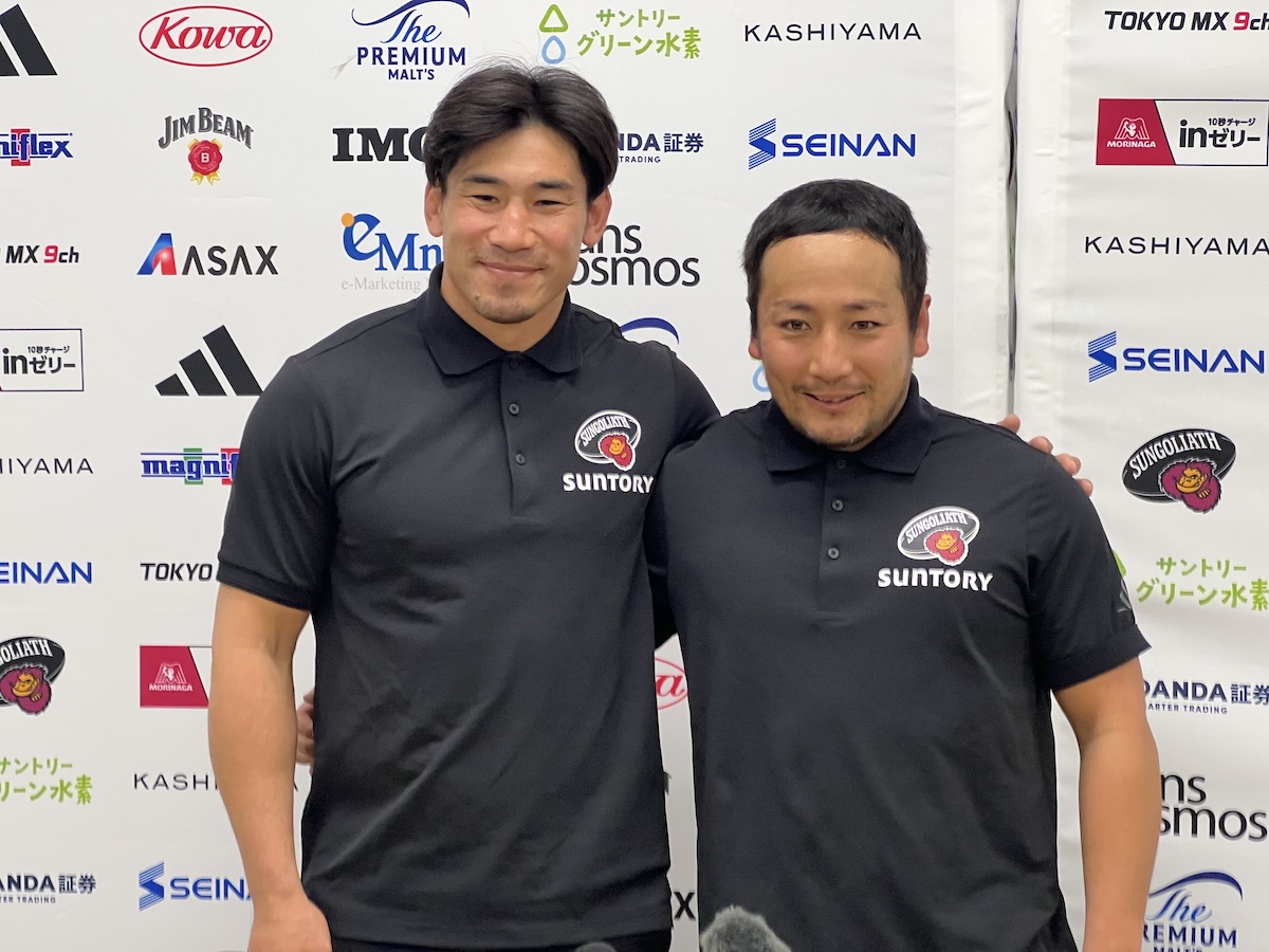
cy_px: 476
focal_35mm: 77
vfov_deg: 19.1
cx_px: 634
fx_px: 2823
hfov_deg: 25.3
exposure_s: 1/81
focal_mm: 9
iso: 200
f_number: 2.8
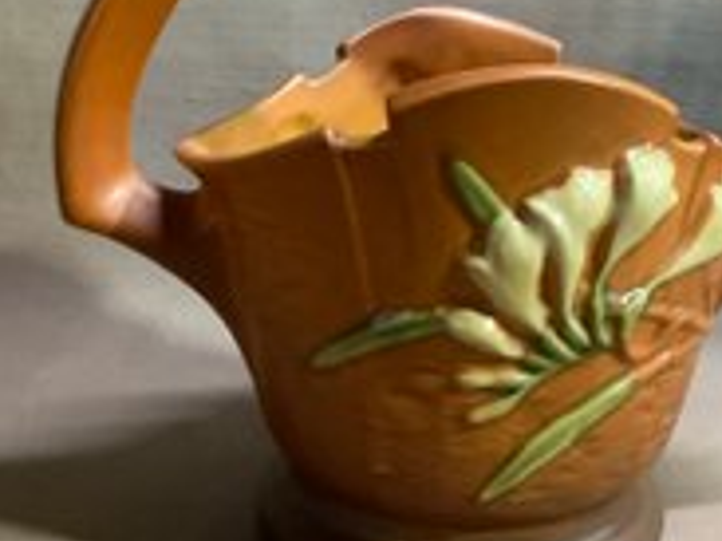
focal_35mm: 58
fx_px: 1209
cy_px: 227
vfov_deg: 25.2
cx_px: 475
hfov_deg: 33.0
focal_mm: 3.3
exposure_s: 1/30
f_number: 2.4
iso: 400
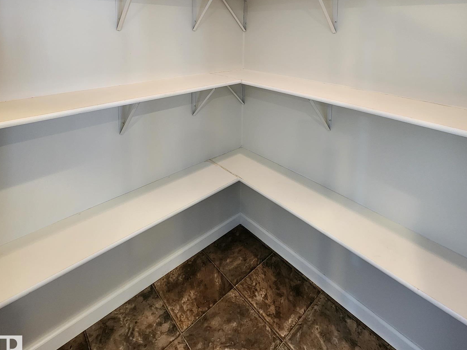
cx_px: 237
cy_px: 50
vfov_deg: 62.7
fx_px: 243
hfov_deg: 87.7
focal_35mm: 18
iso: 320
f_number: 2.2
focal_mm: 2.2
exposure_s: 1/60
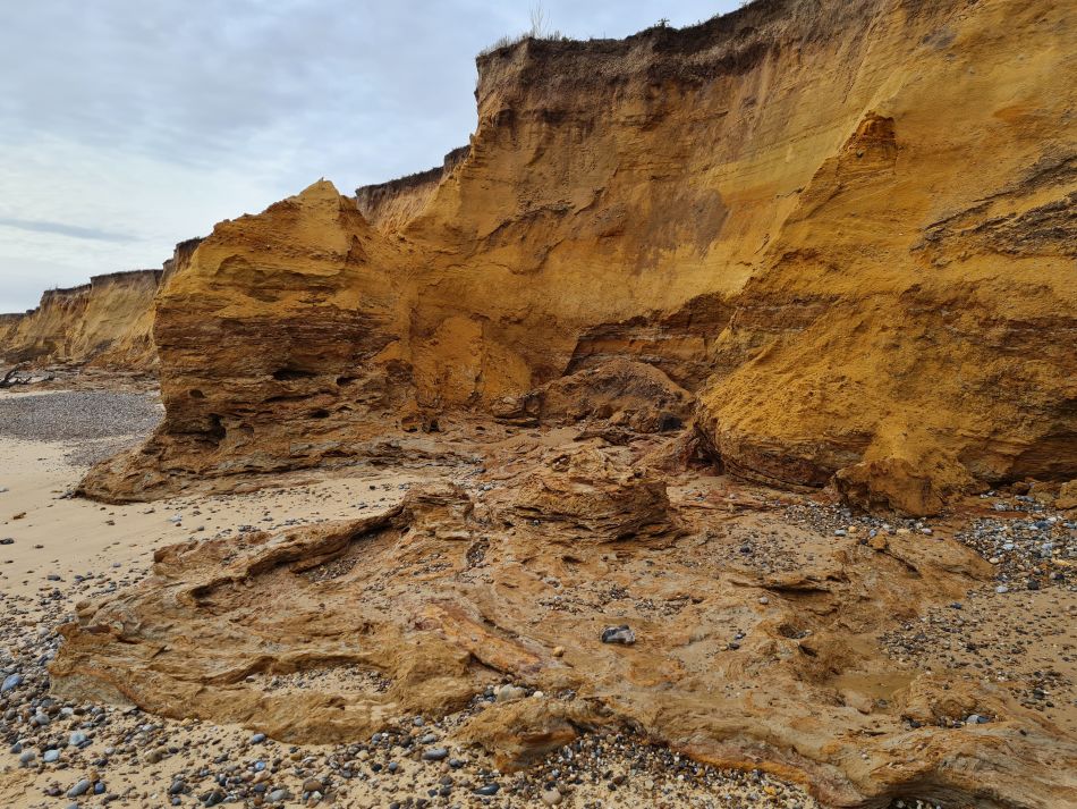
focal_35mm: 26
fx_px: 809
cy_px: 404
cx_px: 538
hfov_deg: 67.3
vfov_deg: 53.1
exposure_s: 1/1304
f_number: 1.8
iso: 50
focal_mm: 5.4
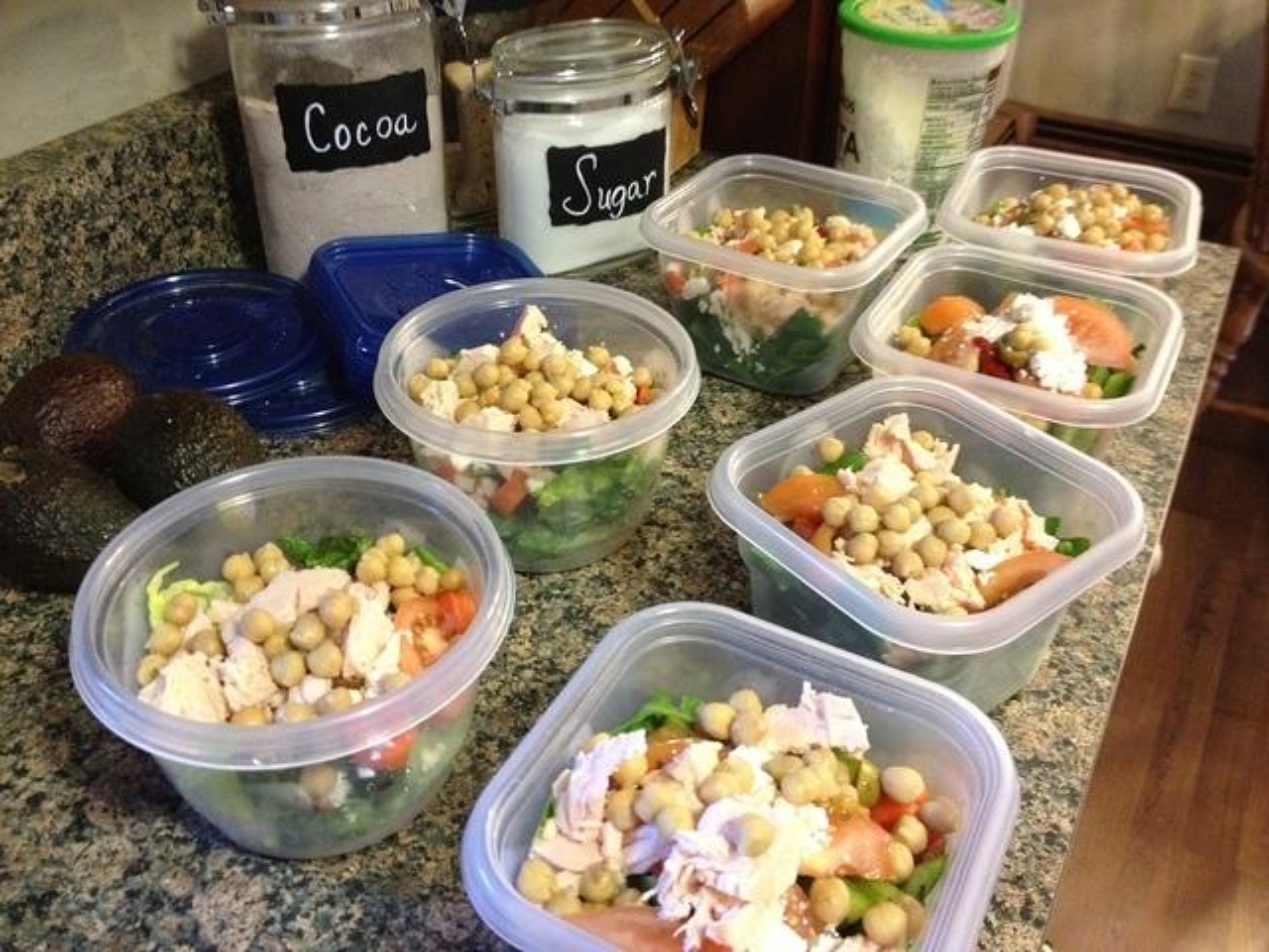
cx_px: 634
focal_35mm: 35
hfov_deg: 52.6
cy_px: 476
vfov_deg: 40.7
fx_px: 1283
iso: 320
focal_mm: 4.28
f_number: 2.4
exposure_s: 1/20
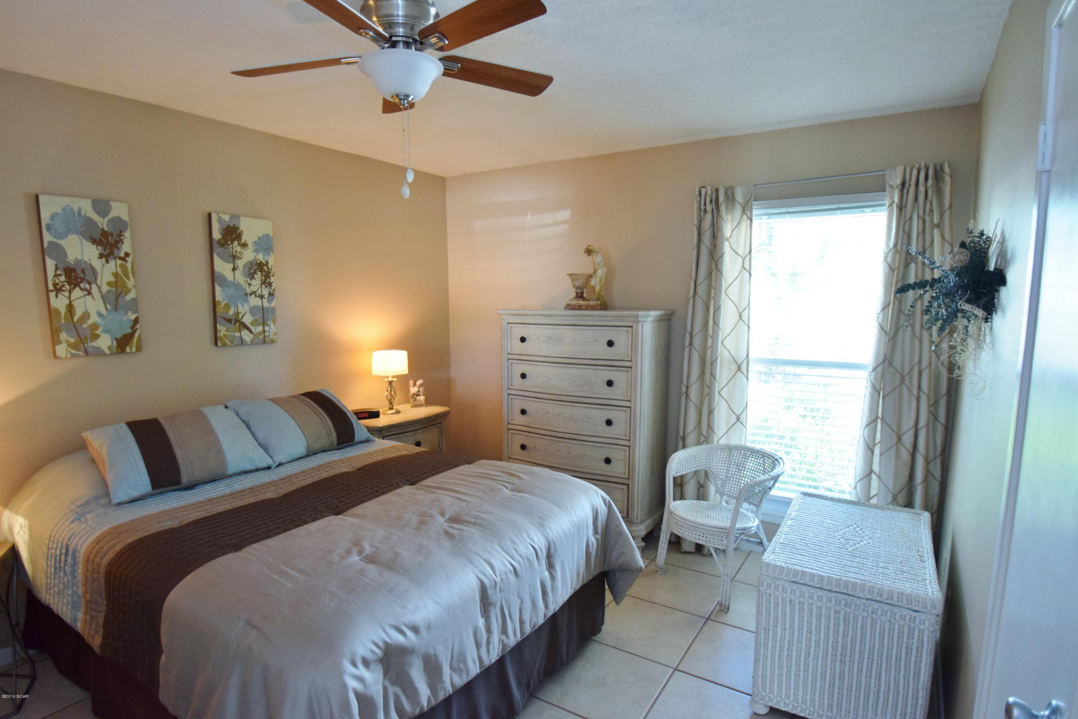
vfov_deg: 67.4
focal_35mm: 18
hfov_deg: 90.0
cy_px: 360
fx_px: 539
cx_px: 539
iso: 1400
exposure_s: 1/60
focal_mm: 12
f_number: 3.8
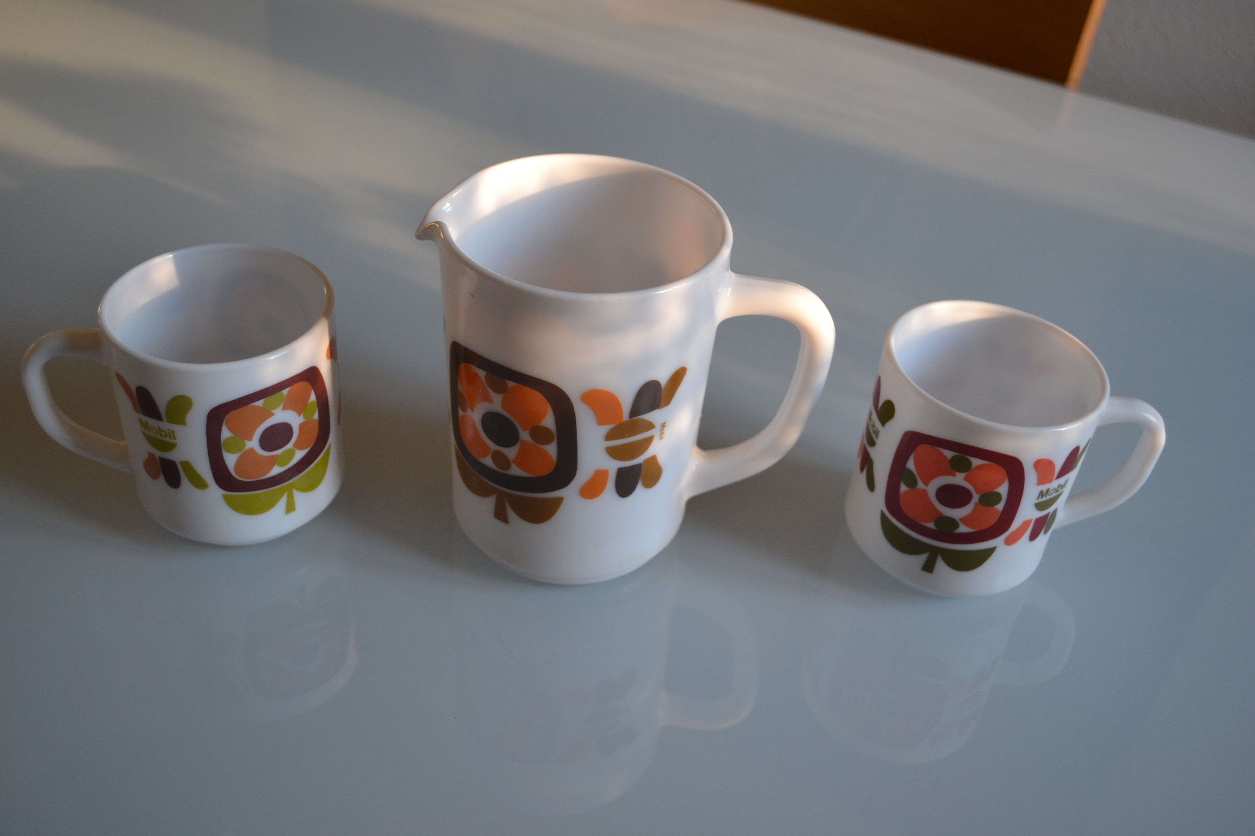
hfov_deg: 57.2
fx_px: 1150
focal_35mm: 33
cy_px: 418
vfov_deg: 40.0
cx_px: 628
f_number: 4
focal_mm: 22
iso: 400
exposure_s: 1/40
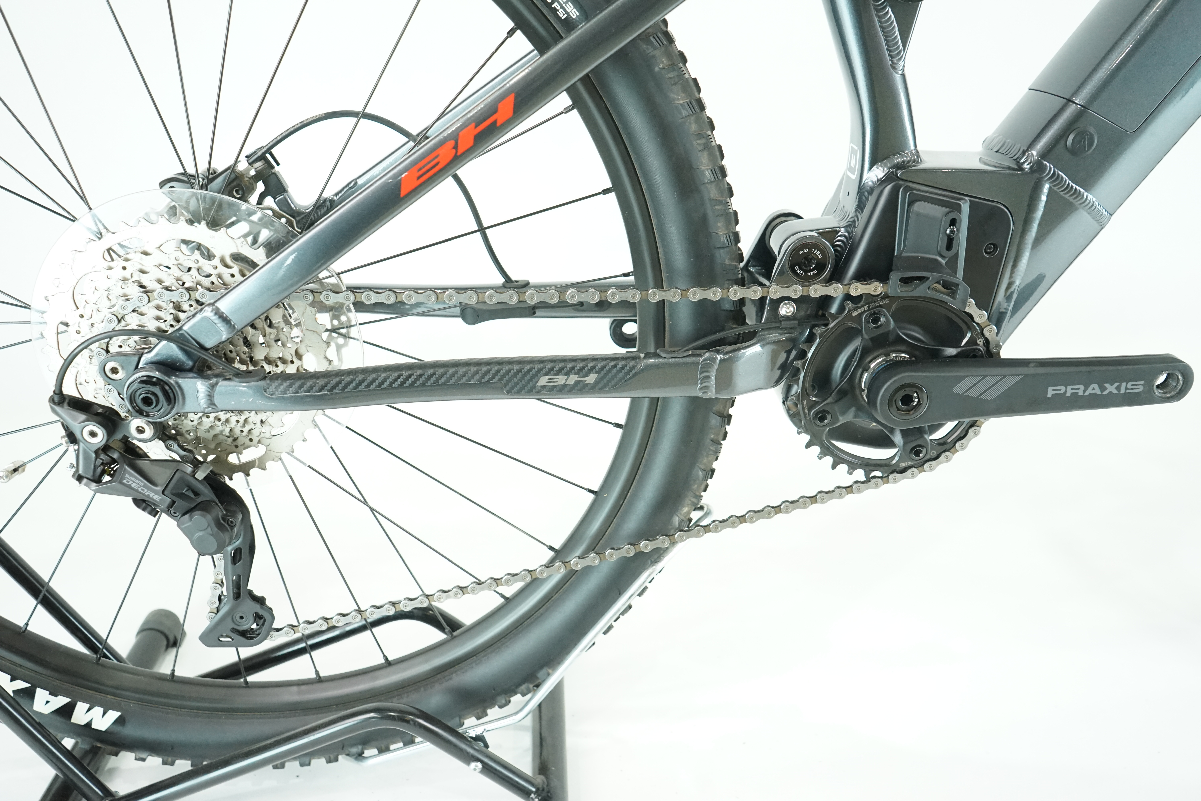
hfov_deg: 65.5
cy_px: 400
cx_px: 600
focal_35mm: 28
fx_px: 934
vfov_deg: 46.4
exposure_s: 1/200
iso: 3200
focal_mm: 28
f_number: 5
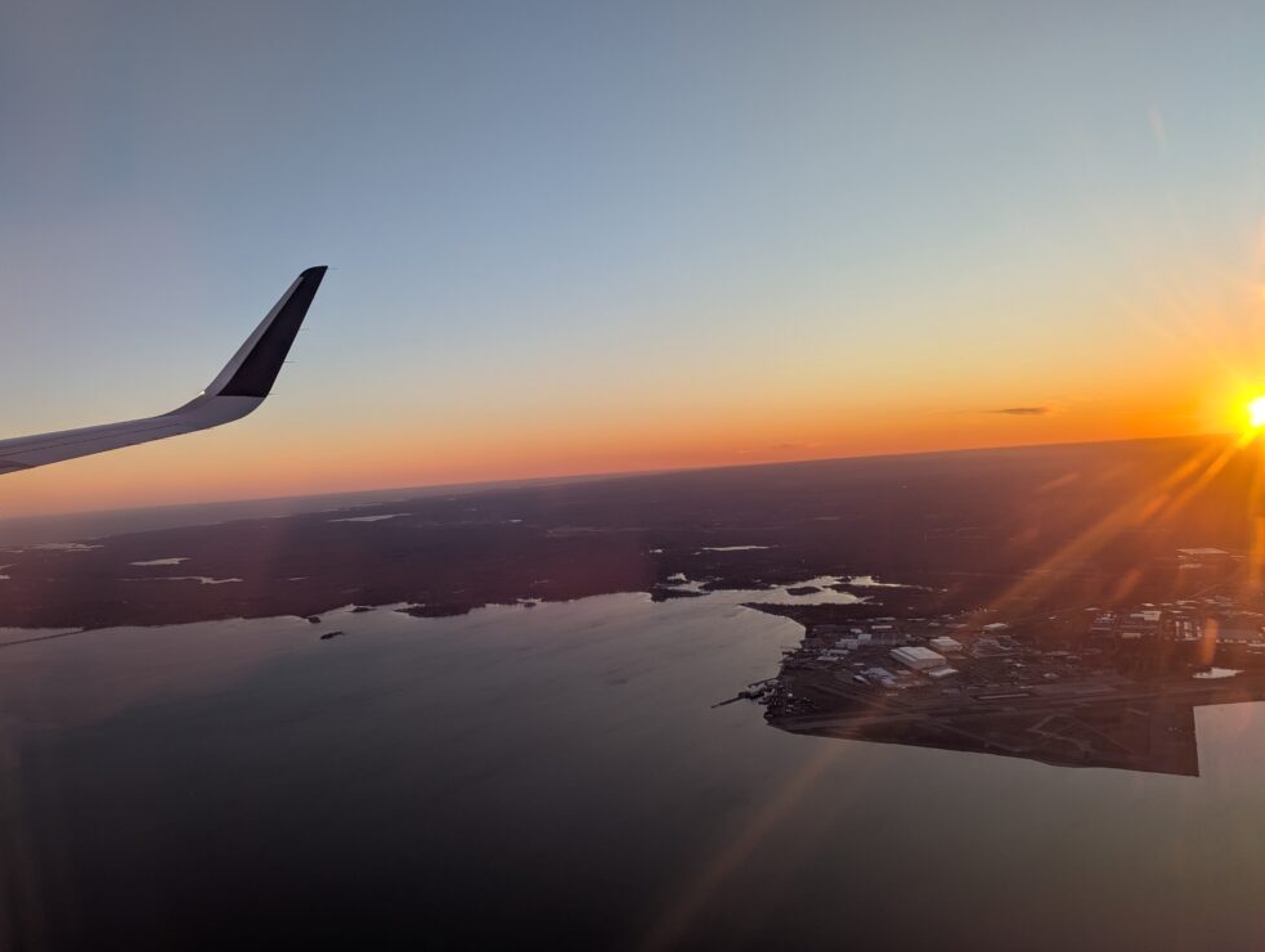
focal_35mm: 25
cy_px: 461
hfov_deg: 69.3
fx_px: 915
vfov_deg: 55.0
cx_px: 609
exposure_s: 1/838
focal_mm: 6.81
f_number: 1.85
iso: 42
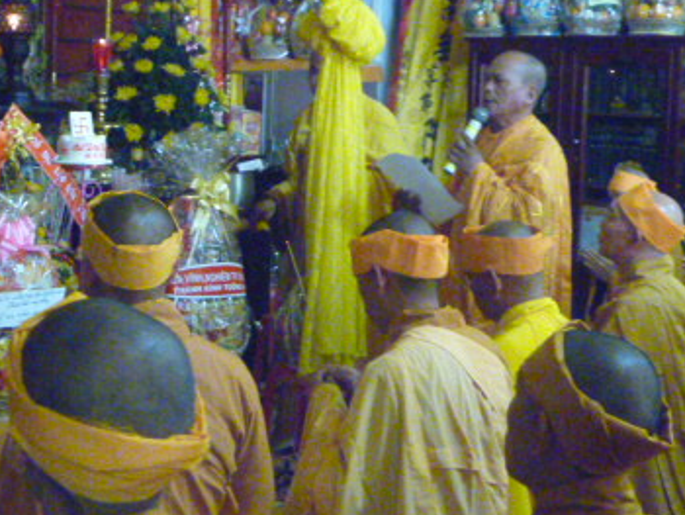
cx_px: 215
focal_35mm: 64
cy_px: 241
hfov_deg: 30.0
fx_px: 1267
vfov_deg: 23.0
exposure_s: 1/15
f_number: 3.5
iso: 1250
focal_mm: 6.3
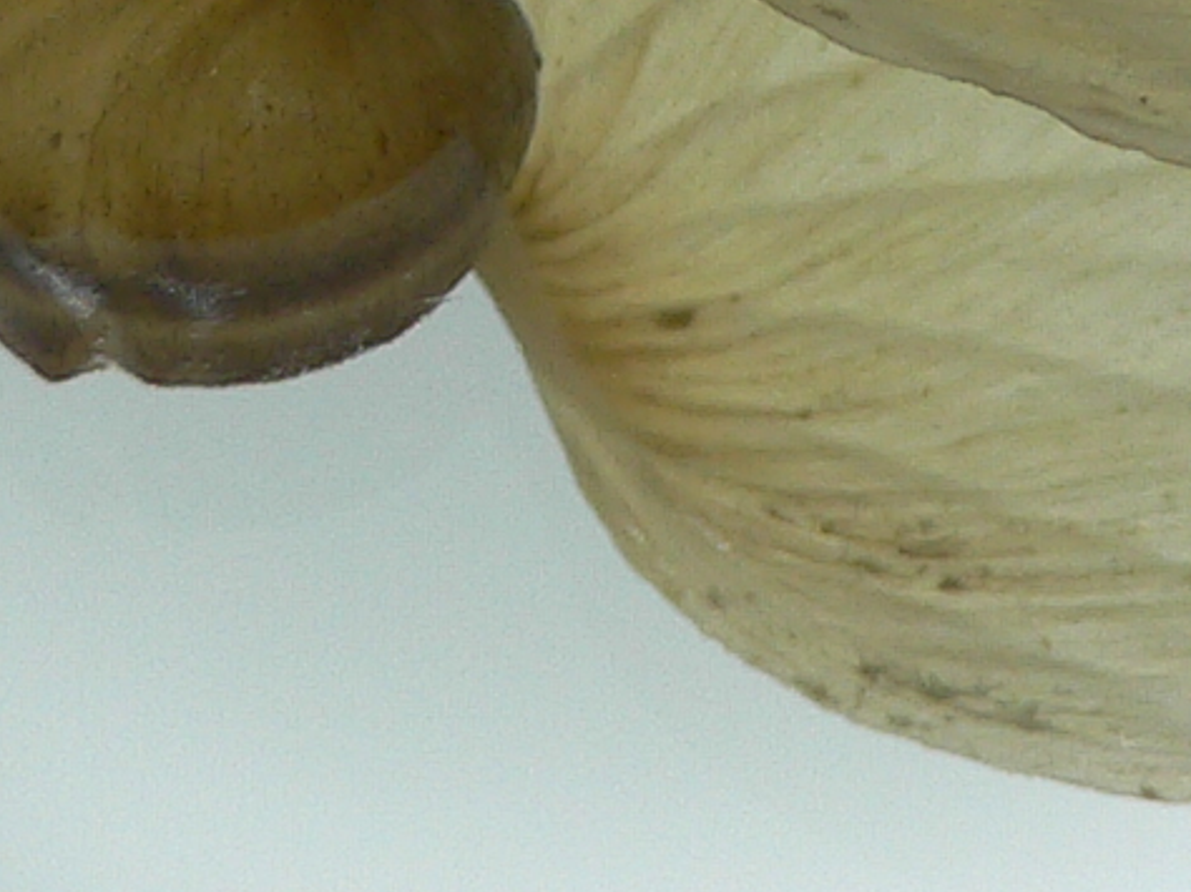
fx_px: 5124
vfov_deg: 9.4
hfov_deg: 13.2
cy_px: -852
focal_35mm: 149
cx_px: 907
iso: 80
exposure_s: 1/100
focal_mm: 4.6
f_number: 3.3
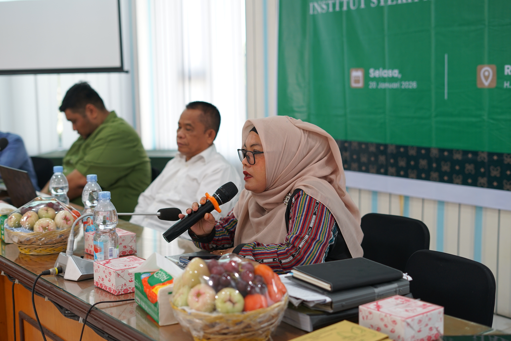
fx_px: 710
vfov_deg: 27.0
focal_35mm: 50
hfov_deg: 39.6
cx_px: 256
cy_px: 170
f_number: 2.8
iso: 400
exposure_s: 1/80
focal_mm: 50
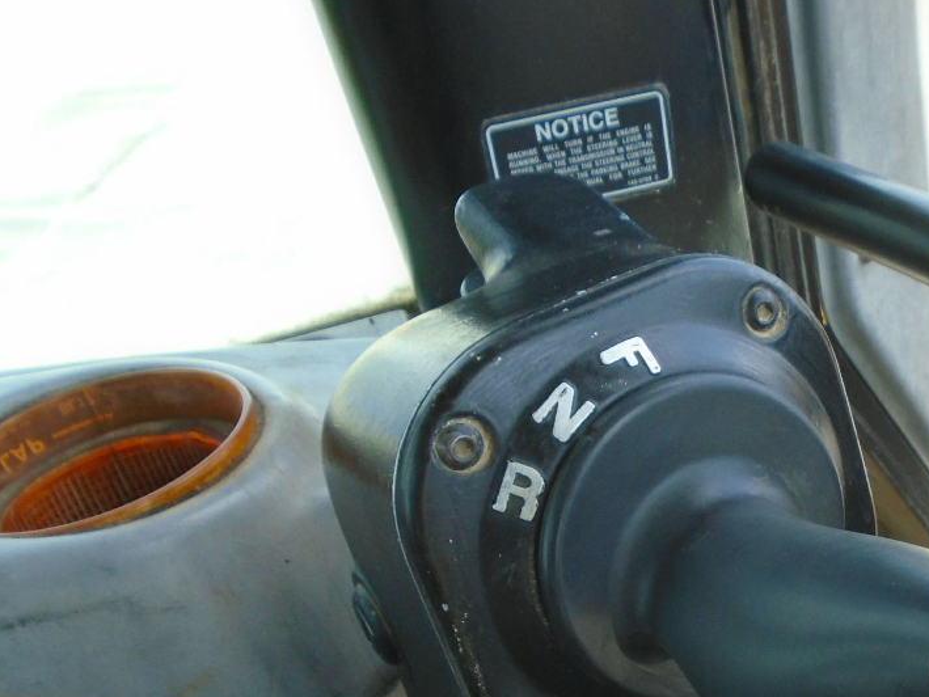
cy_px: 546
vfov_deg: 29.1
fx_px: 1315
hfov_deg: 36.8
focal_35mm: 49
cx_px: 811
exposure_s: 1/160
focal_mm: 4.6
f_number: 3.2
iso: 100
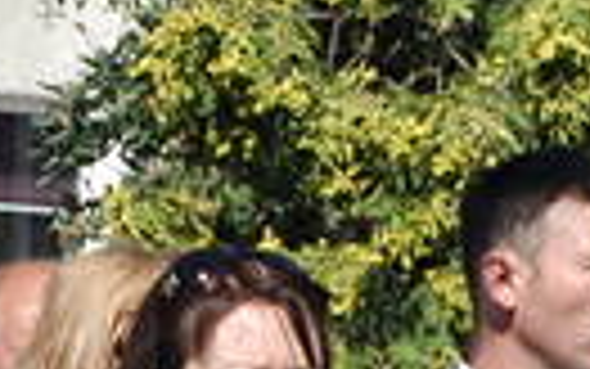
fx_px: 11941
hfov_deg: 2.8
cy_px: 1078
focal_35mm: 742
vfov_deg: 1.8
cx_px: 1121
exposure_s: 1/200
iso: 400
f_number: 20
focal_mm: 75
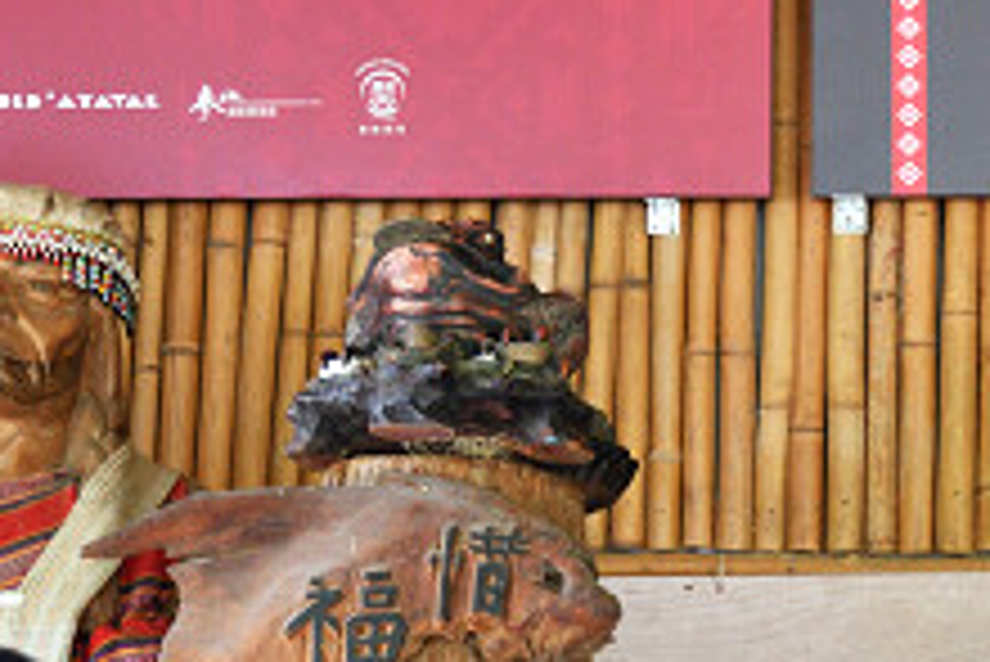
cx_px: 1026
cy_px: 439
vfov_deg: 12.6
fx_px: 2999
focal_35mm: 109
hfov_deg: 18.2
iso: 800
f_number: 5.6
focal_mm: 30
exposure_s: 1/60
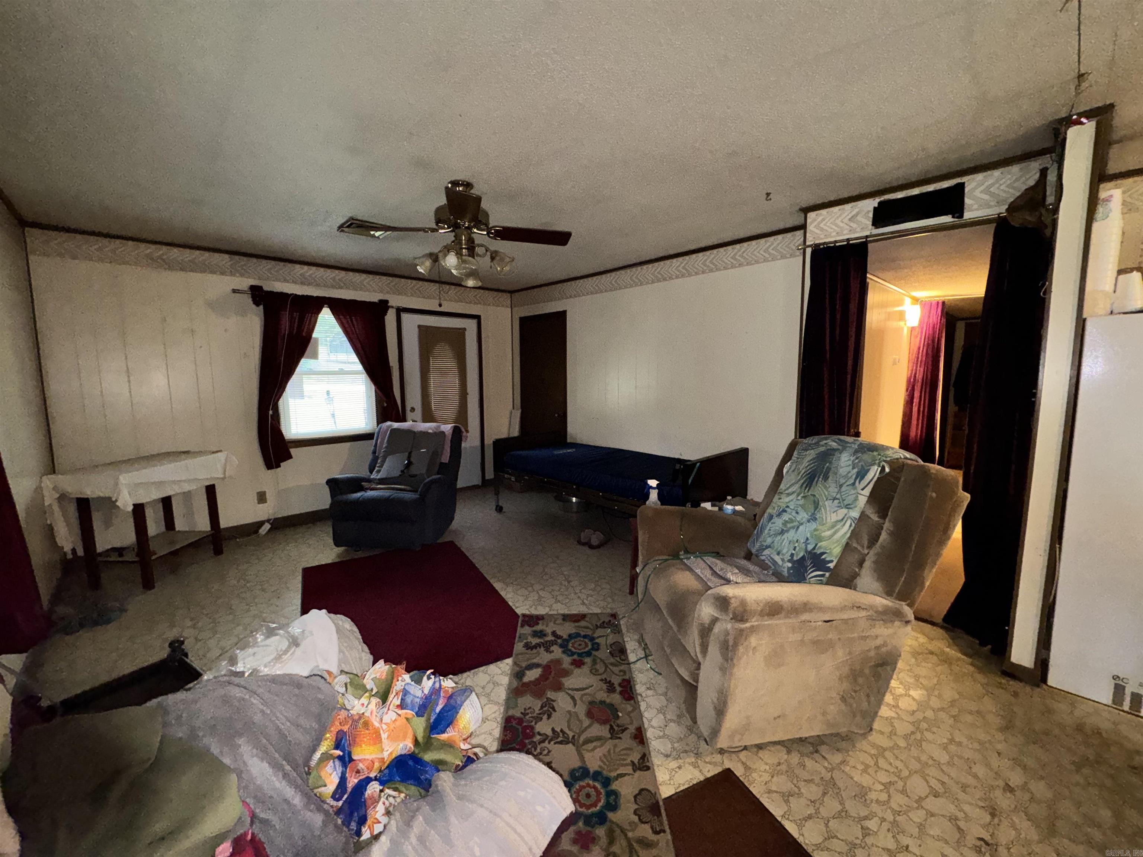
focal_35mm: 14
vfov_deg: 85.7
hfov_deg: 102.1
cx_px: 572
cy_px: 428
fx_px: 462
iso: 160
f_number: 2.2
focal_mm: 2.22
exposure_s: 1/30
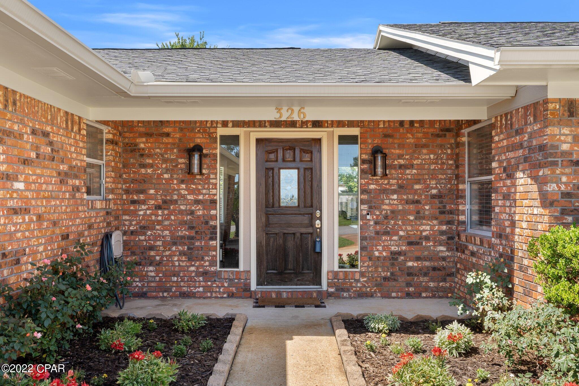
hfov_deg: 53.1
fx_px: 579
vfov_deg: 36.9
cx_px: 290
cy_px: 193
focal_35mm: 36
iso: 50
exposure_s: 1/20
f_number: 9
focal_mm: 24
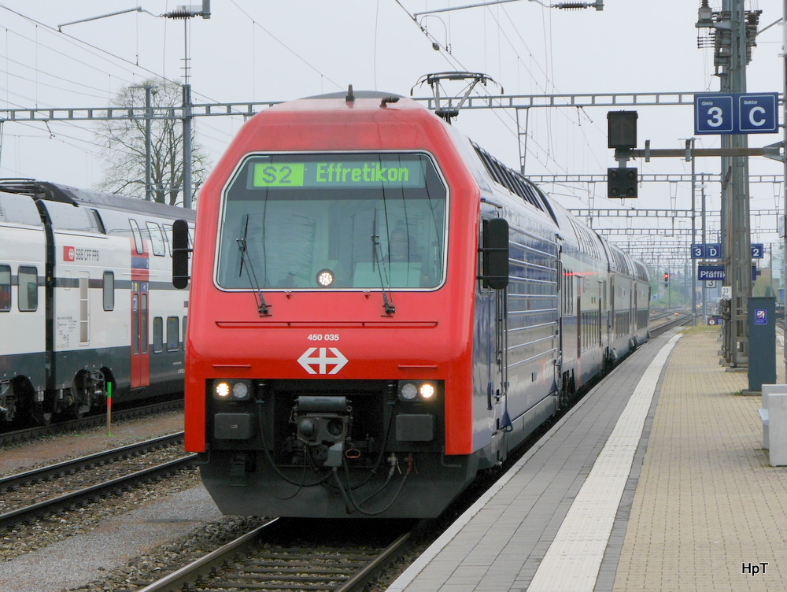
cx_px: 394
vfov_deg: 19.9
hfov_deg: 26.3
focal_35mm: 74
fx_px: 1684
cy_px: 296
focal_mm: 37
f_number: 6.3
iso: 160
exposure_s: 1/160
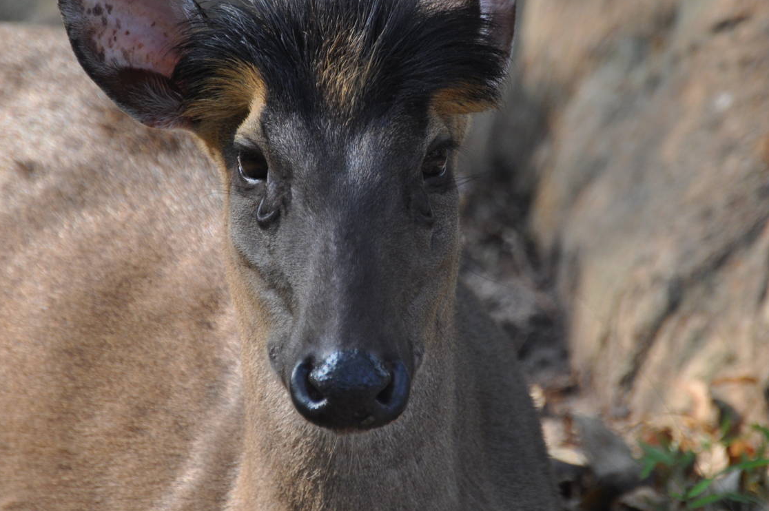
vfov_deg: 2.1
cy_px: 191
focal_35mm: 645
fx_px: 13765
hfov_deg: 3.2
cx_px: 348
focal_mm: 300
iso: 640
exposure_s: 1/250
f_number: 5.6
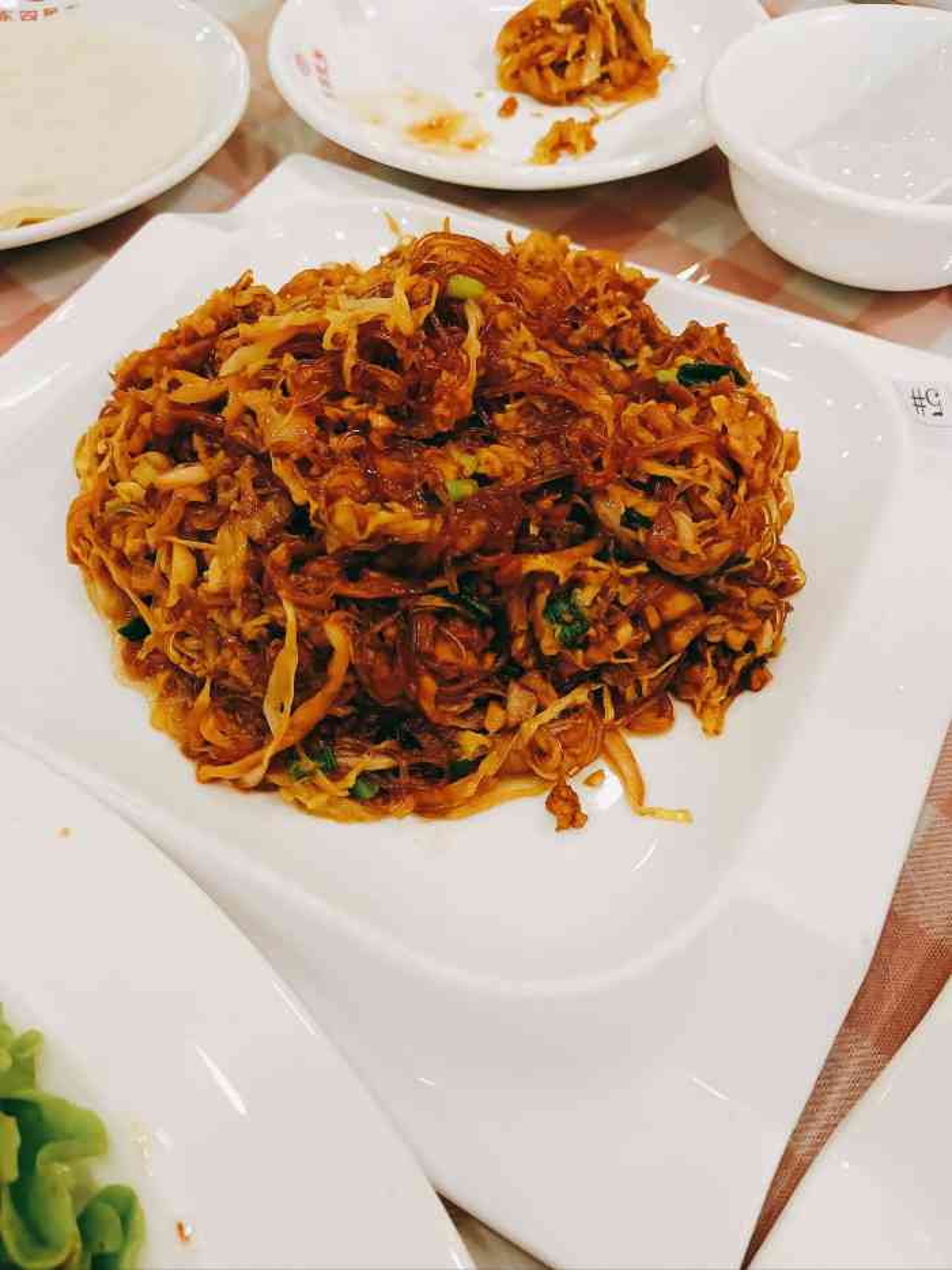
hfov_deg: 51.4
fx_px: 990
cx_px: 476
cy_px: 635
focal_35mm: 27
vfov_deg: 65.3
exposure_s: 1/100
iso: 820
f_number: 1.9
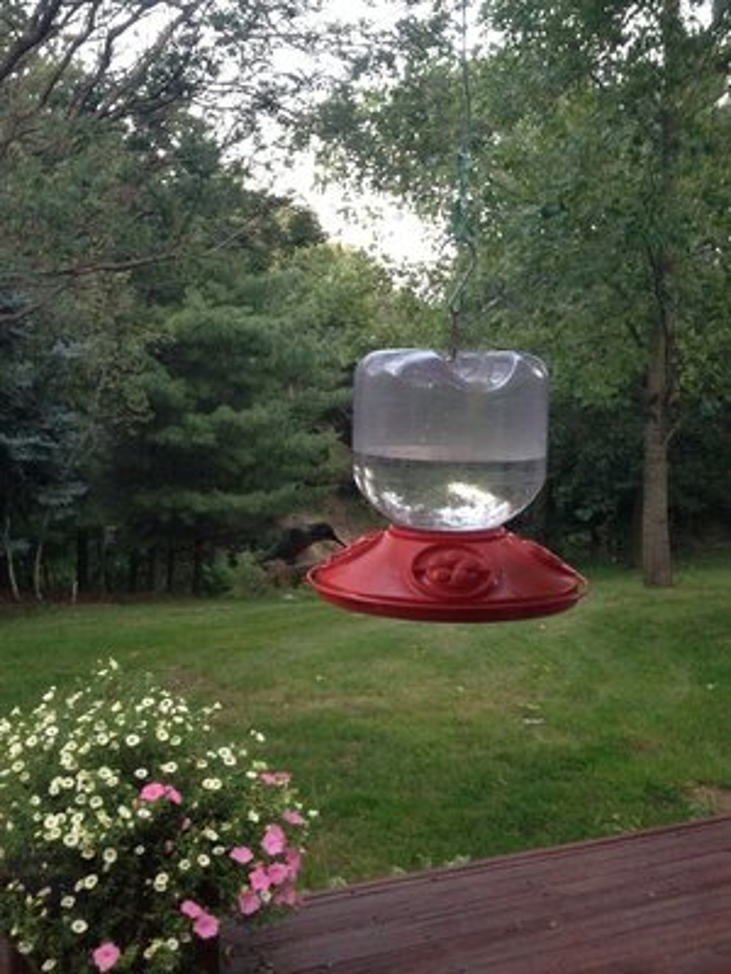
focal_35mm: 35
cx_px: 366
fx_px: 985
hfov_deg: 40.7
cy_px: 487
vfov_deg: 52.6
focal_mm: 4.28
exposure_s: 1/20
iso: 250
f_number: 2.4
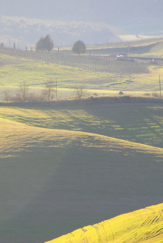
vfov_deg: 2.7
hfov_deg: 1.8
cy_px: 206
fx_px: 5250
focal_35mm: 775
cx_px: 57
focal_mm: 270
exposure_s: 1/200
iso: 200
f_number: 9
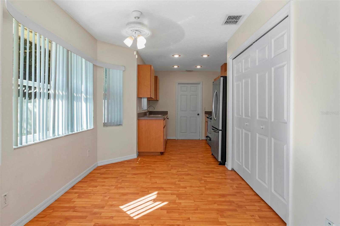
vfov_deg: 63.2
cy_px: 113
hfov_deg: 85.4
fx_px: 184
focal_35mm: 20
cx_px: 170
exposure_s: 1/13
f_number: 8
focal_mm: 13
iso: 1000
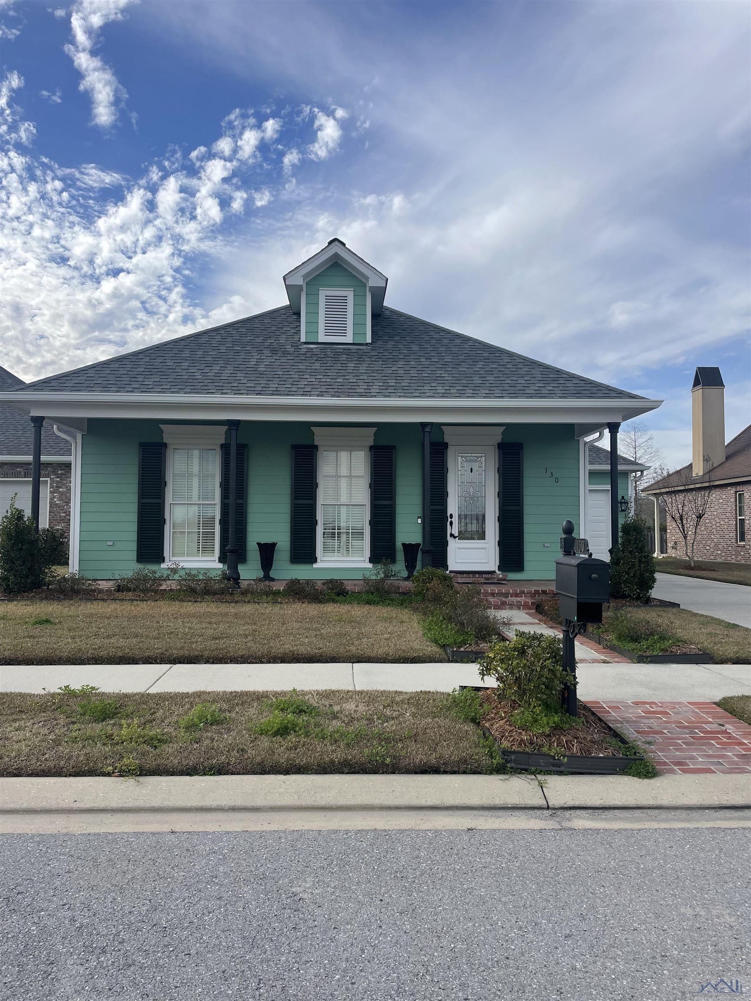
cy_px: 500
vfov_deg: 67.3
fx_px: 752
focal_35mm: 26
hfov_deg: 53.1
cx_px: 376
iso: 32
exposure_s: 1/3731
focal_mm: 4.2
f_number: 1.6
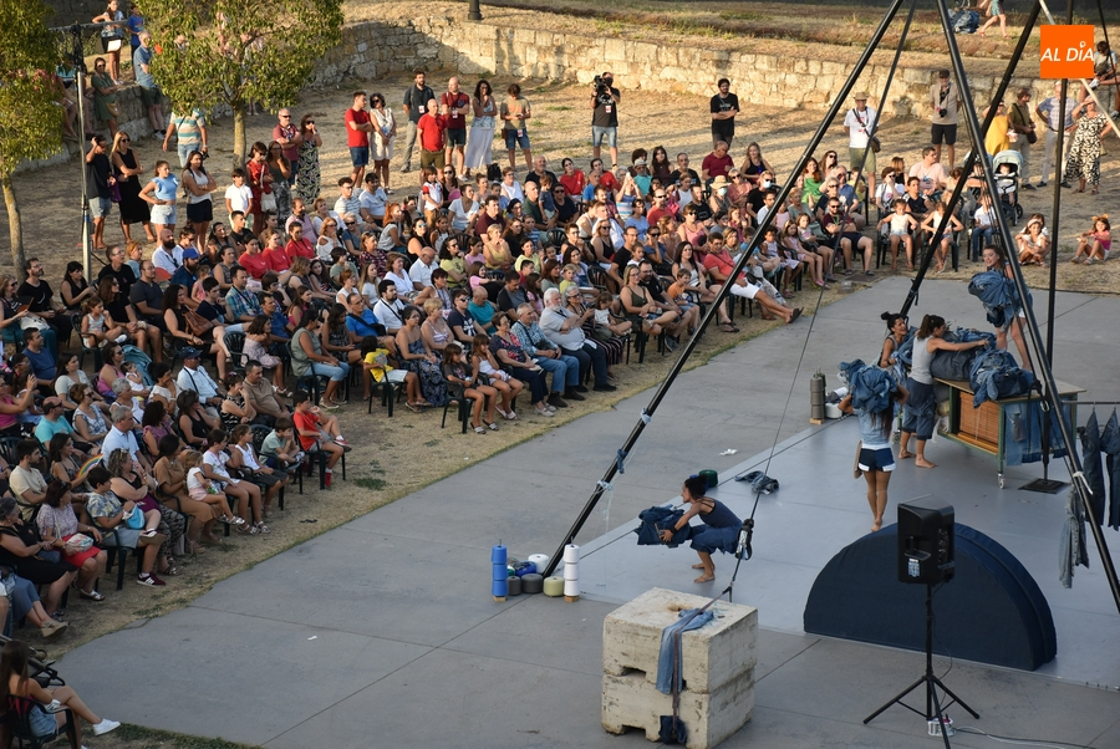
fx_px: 3083
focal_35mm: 99
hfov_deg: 20.6
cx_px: 560
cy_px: 374
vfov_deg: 13.9
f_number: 5.3
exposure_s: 1/500
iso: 400
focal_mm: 66
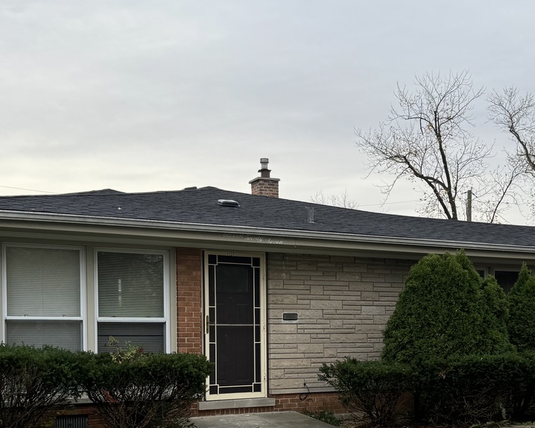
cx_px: 323
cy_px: 345
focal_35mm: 47
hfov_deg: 39.4
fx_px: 744
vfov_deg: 31.2
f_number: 1.78
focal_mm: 6.76
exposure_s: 1/1193
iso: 80
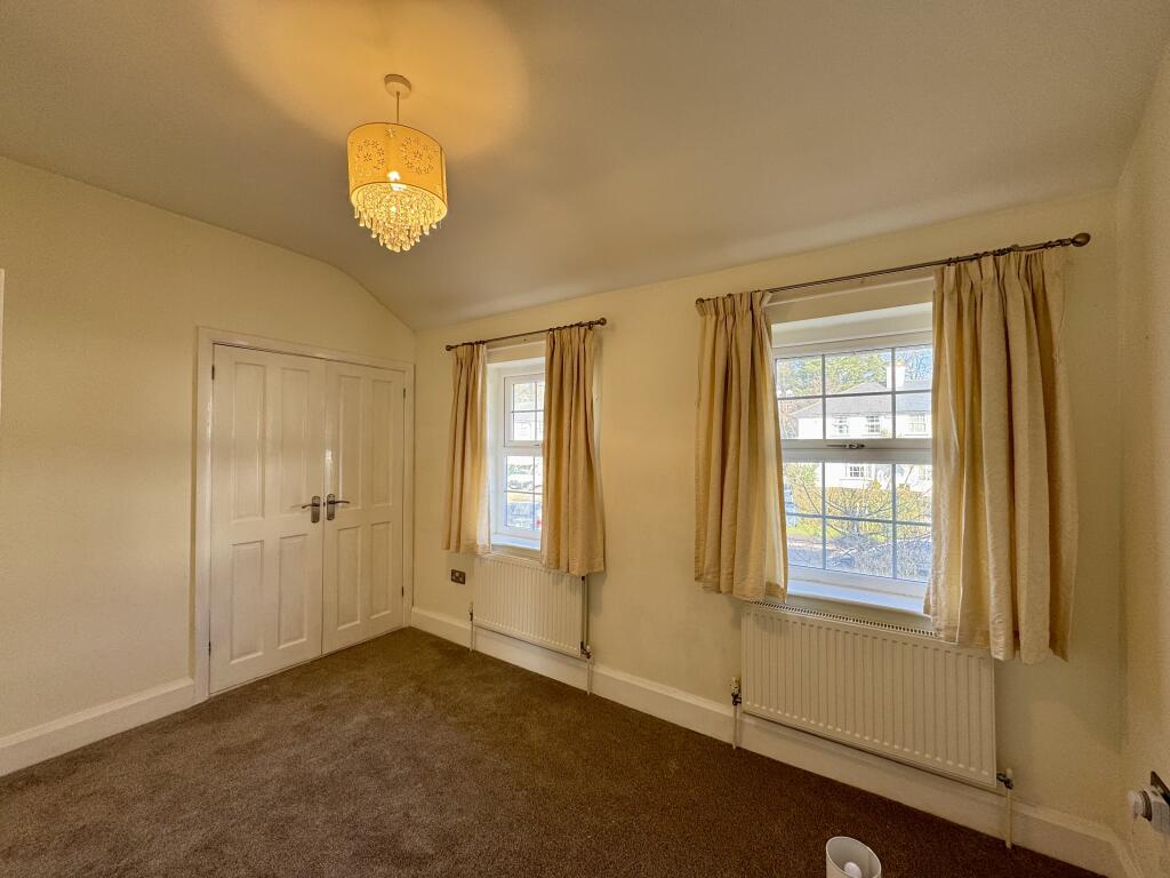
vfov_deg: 85.7
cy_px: 439
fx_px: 473
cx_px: 585
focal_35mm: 14
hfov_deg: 102.1
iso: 64
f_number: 2.2
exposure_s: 1/99
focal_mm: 2.22
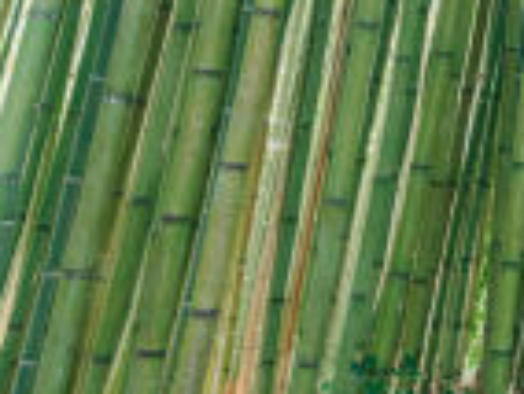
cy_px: -269
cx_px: 764
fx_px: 1395
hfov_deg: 18.9
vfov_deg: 14.5
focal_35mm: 92
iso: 1250
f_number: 3.5
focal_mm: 17
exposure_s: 1/160
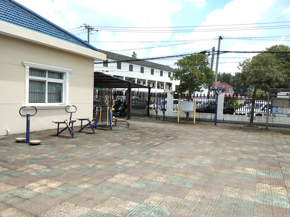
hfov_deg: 58.4
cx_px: 145
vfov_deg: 45.4
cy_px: 108
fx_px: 260
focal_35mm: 31
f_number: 2.2
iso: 50
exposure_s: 1/588
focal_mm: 3.69
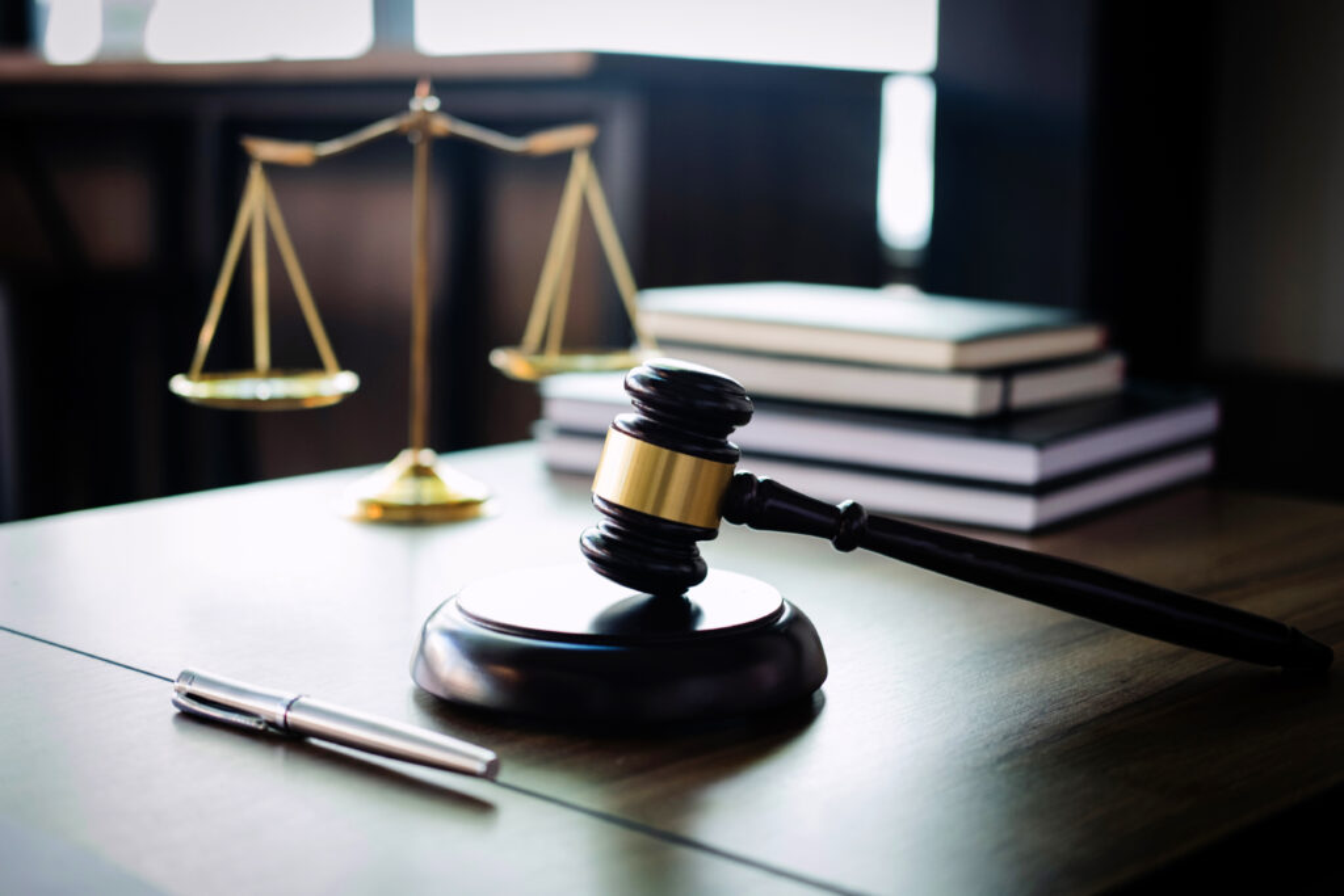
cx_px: 672
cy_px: 448
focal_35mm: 53
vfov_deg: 25.5
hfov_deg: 37.5
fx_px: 1979
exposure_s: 1/80
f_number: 2
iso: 500
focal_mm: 35
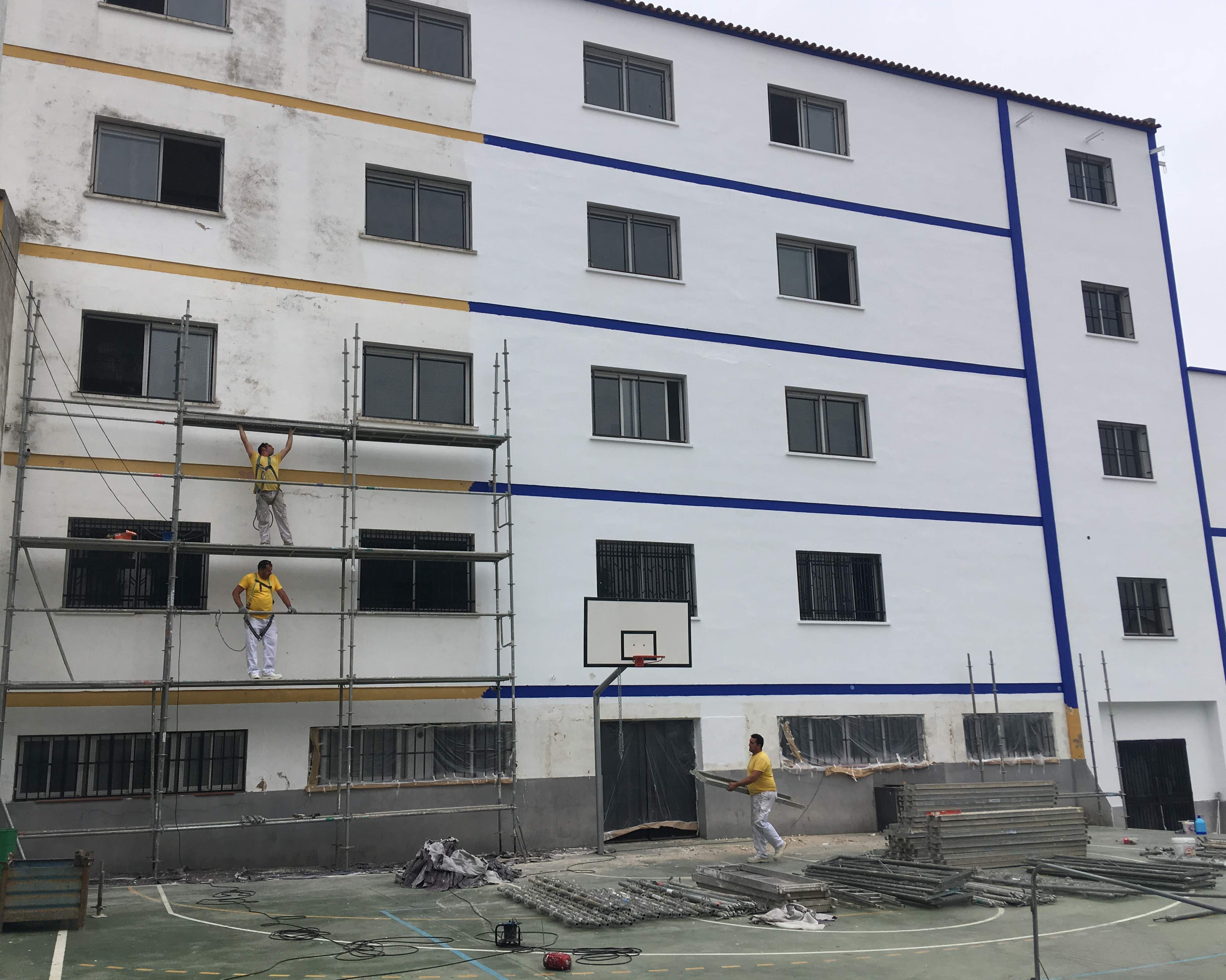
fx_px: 1125
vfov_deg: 47.1
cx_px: 596
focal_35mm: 31
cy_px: 478
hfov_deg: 57.2
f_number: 2.2
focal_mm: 4.15
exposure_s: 1/304
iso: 25
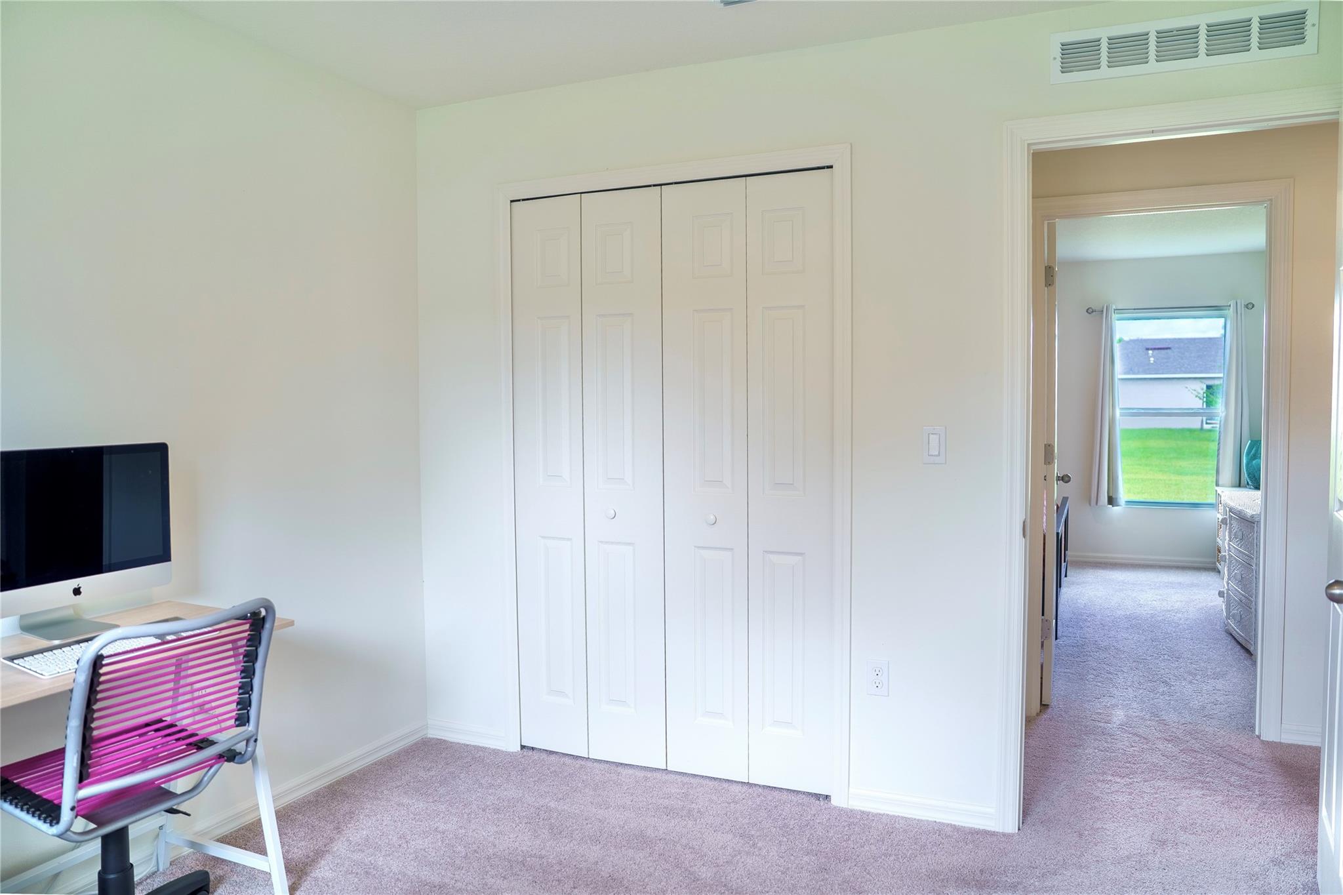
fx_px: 895
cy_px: 448
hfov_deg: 73.7
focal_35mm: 24
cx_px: 672
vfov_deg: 53.1
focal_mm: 24
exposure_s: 1/2000
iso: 200
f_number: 2.8
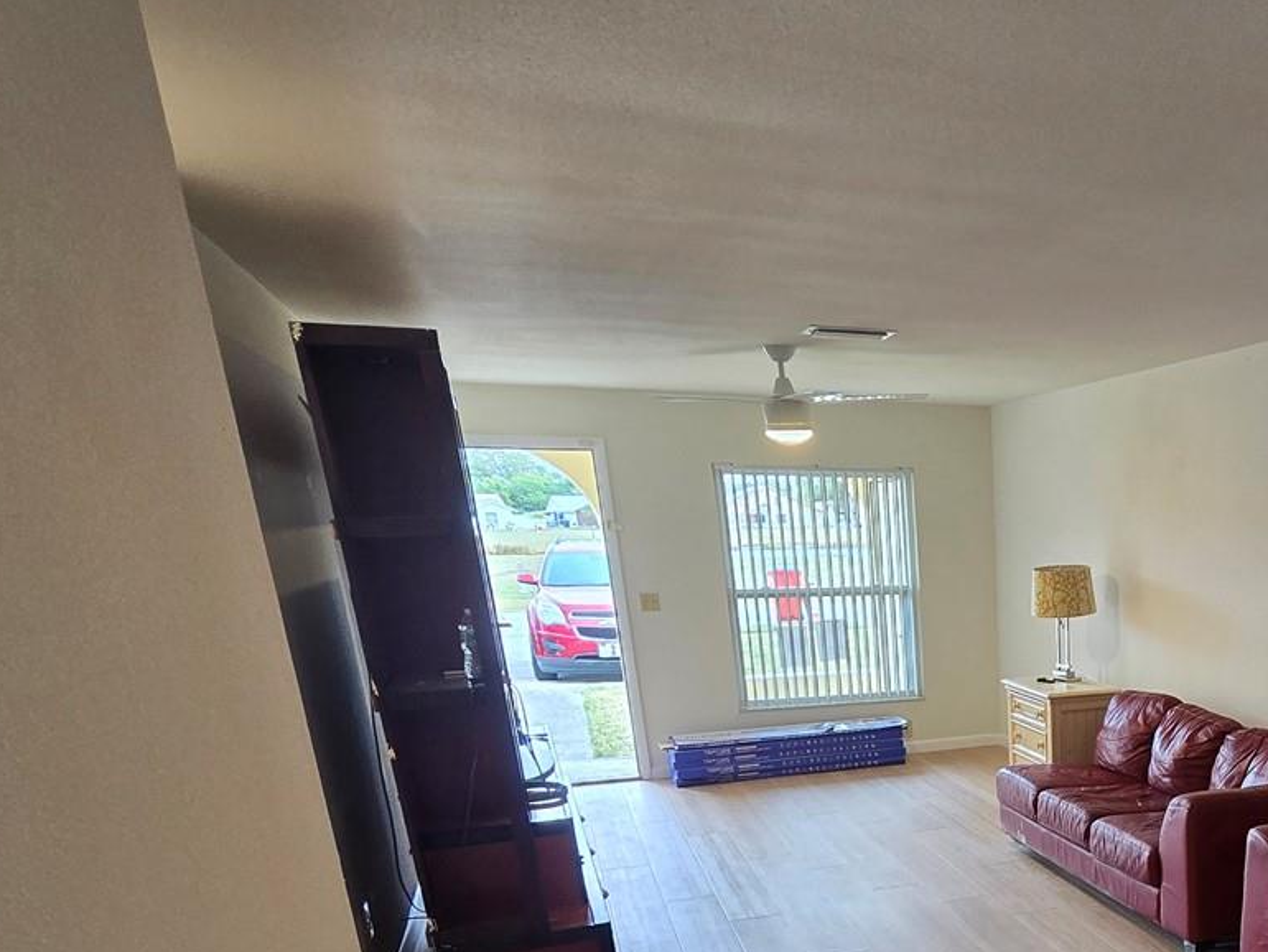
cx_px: 1110
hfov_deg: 57.4
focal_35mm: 27
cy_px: 894
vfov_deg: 45.4
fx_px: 989
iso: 125
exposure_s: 1/60
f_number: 2.2
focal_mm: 2.2
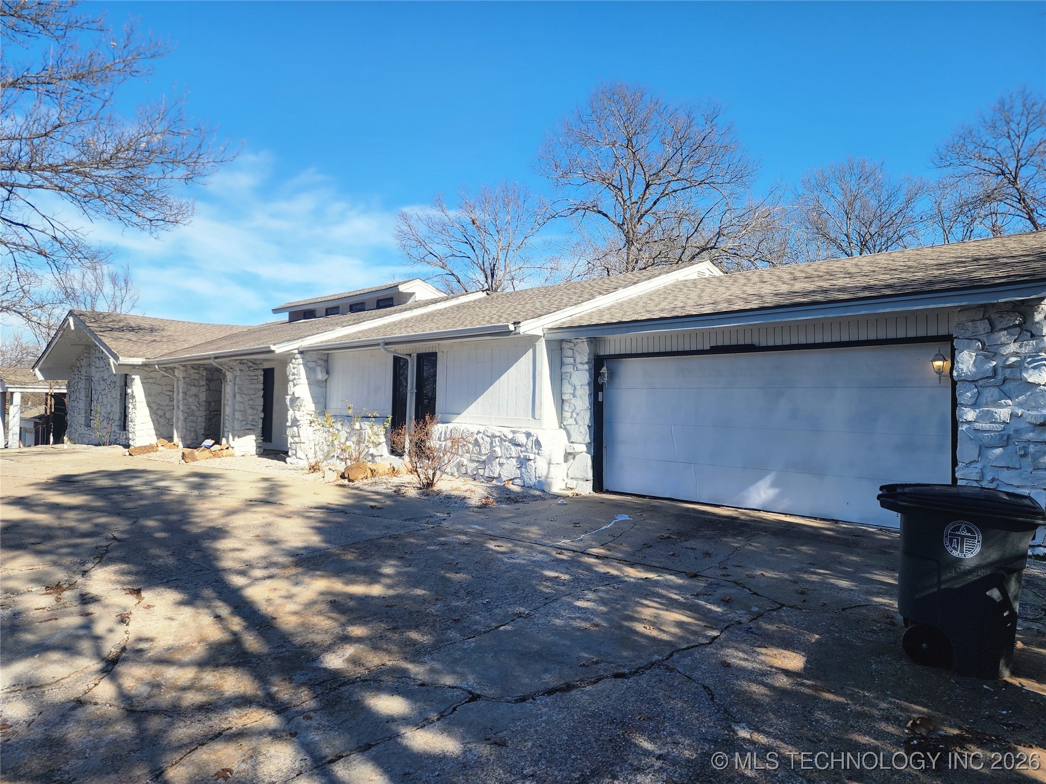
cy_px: 392
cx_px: 523
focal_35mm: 23
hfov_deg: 73.9
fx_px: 695
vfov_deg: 58.9
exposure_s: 1/803
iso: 12
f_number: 1.8
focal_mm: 6.4
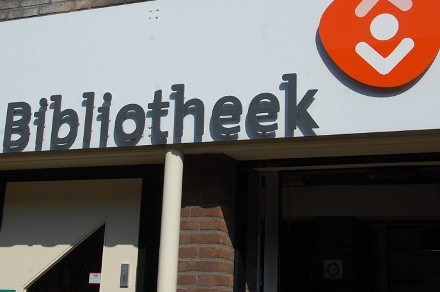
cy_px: 81
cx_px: 212
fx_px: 757
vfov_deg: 21.7
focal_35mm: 62
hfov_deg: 32.4
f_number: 11
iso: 200
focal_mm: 28
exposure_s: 1/500
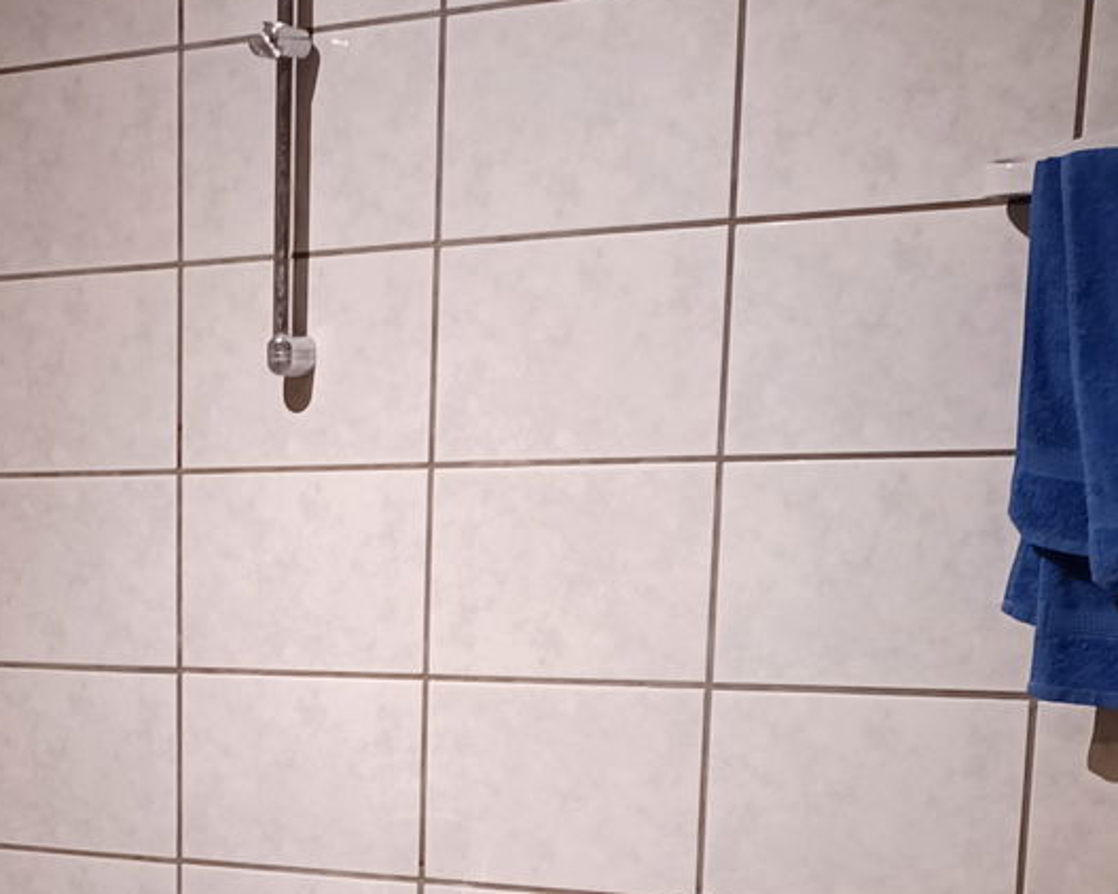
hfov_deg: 23.7
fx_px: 2448
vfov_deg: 19.9
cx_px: -182
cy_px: 953
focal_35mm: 74
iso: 640
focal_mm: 4.6
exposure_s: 1/25
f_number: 1.8
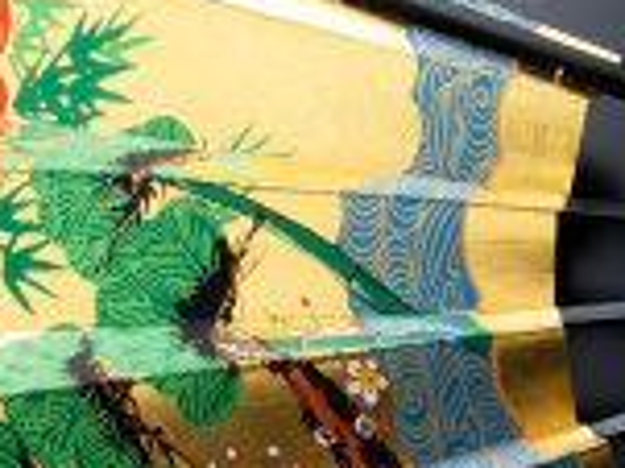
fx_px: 4709
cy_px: 735
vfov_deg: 5.6
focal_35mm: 261
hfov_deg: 7.6
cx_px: 571
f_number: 20
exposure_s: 1/160
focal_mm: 45
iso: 100
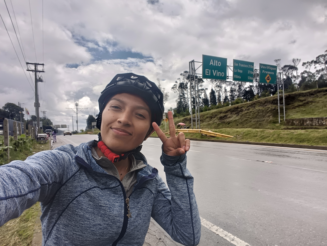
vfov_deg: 63.4
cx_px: 164
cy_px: 123
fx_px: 198
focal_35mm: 21
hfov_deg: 79.0
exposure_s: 1/334
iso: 50
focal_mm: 3.23
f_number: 2.4
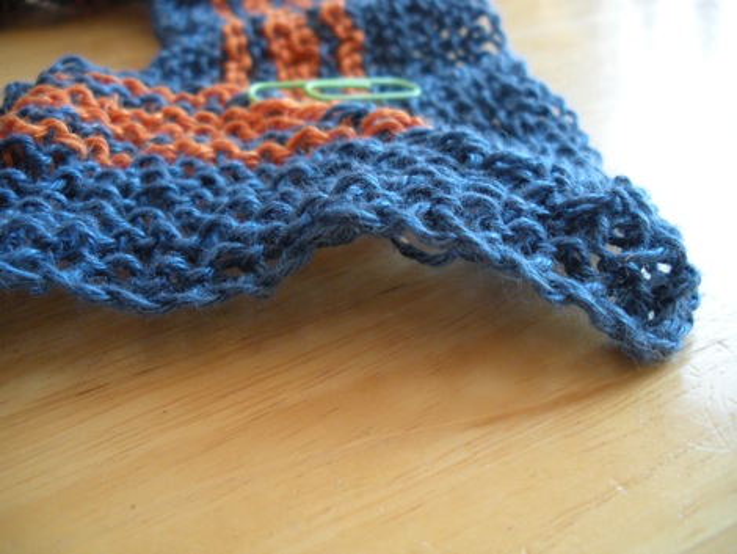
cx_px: 368
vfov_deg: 39.7
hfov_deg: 51.3
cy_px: 277
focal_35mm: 36
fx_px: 767
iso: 381
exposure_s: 1/60
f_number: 3.5
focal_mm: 6.3
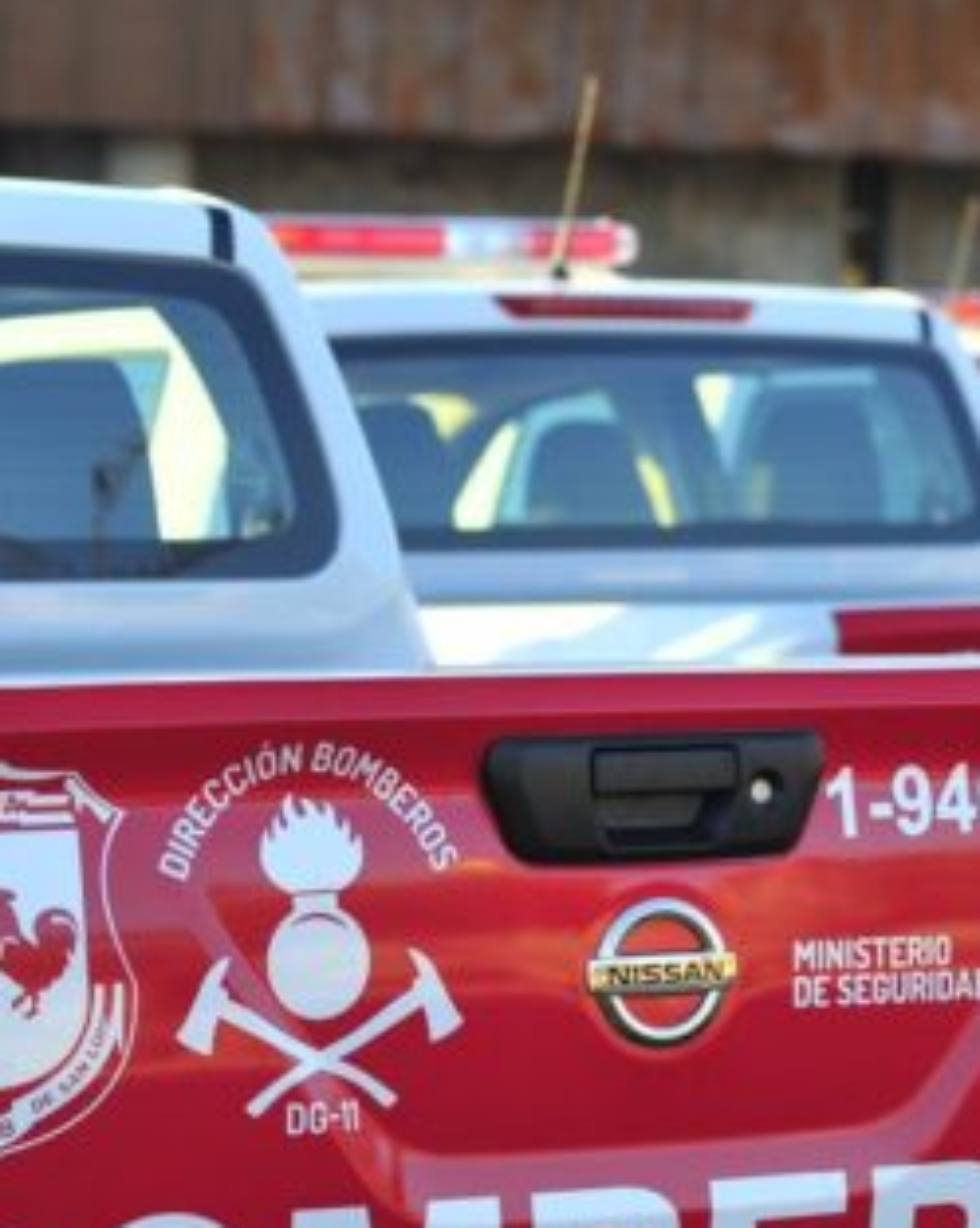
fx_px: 5737
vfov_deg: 12.2
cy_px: 872
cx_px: 716
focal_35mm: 158
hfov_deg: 9.7
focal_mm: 70
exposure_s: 1/400
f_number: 3.2
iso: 250
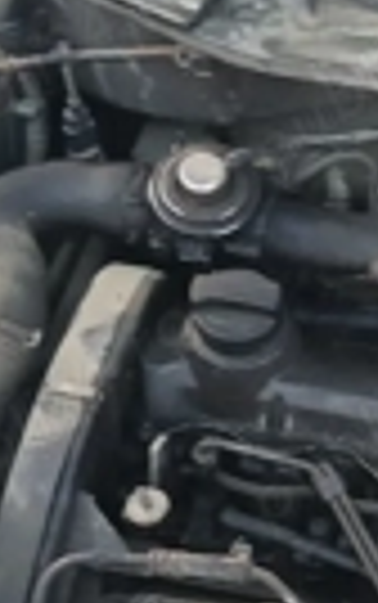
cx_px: 486
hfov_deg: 15.2
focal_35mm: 82
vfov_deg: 24.9
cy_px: 468
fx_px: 1349
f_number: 1.8
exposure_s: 1/25.1
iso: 250
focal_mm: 3.98
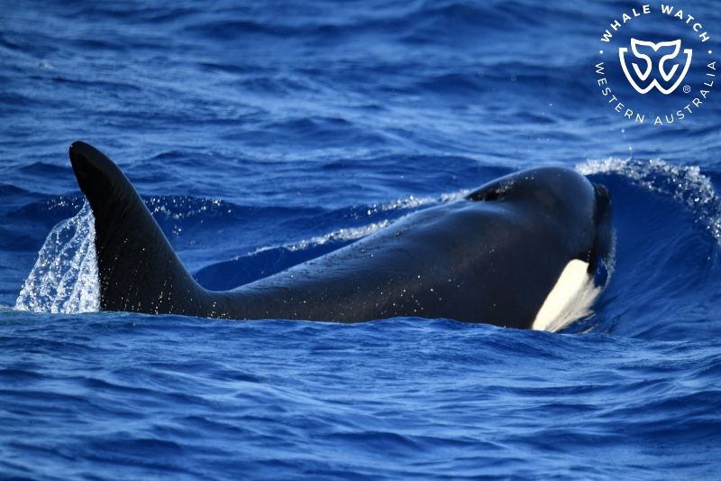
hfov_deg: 3.4
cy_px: 240
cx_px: 360
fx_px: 12013
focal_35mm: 600
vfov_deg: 2.3
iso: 1600
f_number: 6.3
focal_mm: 600
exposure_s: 1/8000
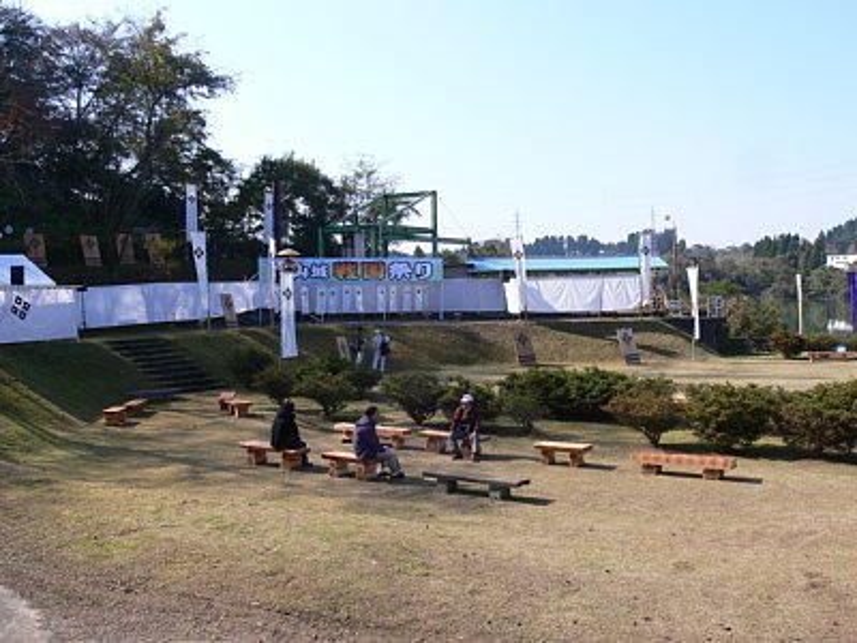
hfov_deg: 52.6
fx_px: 867
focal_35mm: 35
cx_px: 428
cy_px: 322
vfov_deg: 40.7
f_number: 5.6
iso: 80
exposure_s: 1/200
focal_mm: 7.4
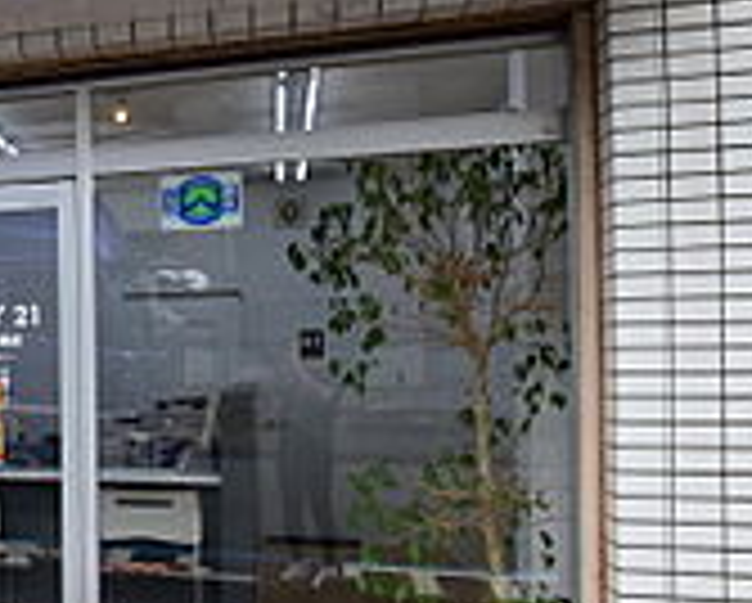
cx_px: -374
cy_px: 371
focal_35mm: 54
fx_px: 1203
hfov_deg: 25.8
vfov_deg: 28.1
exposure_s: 1/250
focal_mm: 10
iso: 1000
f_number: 8
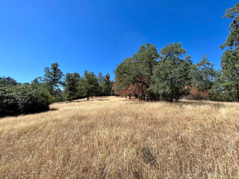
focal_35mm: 13
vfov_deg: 89.9
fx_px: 90
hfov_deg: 106.2
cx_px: 120
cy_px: 90
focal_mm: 1.57
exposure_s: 1/1179
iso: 32
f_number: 1.8
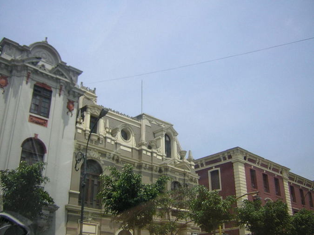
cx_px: 157
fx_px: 326
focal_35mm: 36
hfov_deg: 51.4
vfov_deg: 39.6
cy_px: 118
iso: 50
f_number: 2.6
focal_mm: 4.7
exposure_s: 1/1256
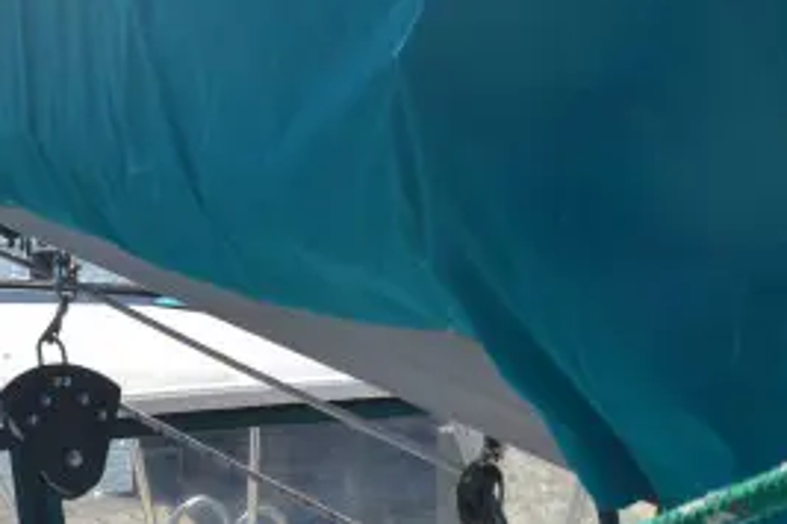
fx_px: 1771
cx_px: 613
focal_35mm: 81
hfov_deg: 24.7
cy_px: -252
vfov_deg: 15.6
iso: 400
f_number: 11
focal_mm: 18
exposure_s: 1/500
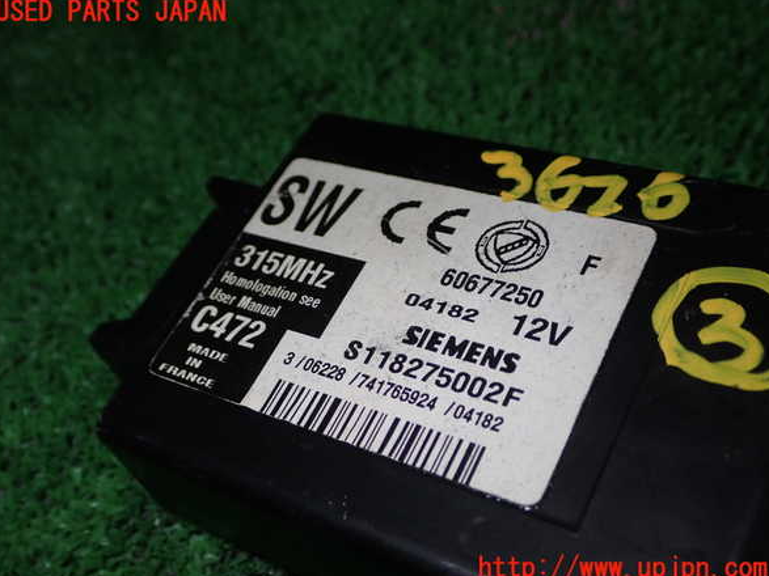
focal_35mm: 45
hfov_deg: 42.1
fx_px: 999
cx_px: 381
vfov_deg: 32.2
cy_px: 291
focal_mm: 7.84
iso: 200
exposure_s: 1/40
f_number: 9
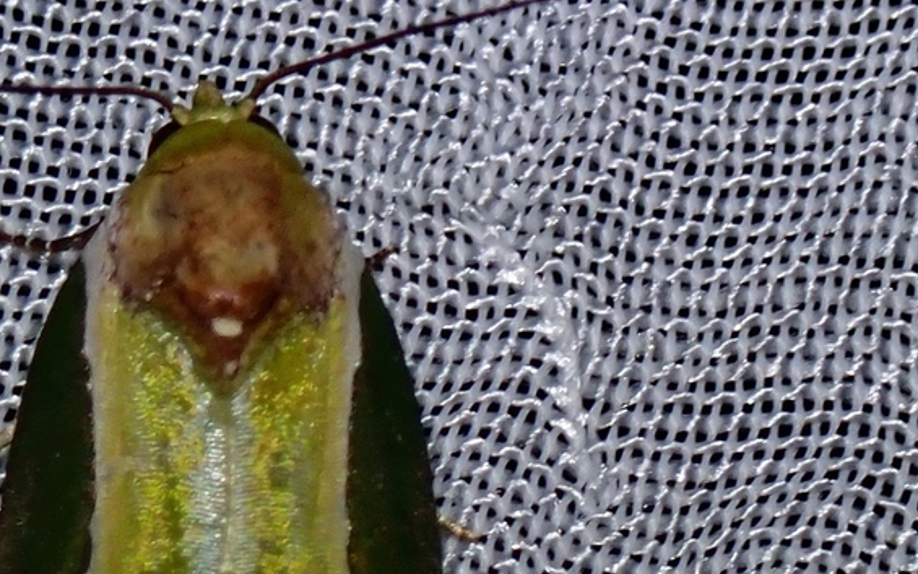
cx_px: 161
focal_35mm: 214
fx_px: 5353
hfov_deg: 9.8
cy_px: 432
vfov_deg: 6.1
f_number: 6.3
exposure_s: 1/400
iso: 160
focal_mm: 18
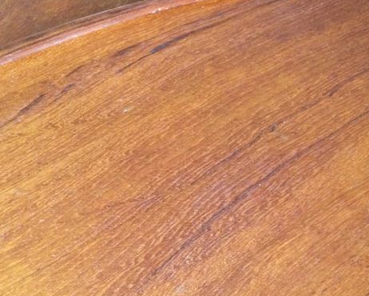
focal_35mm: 57
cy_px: 200
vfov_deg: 26.5
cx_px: 283
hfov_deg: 32.3
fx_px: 623
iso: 250
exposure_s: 1/30
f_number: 2.2
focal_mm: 4.12
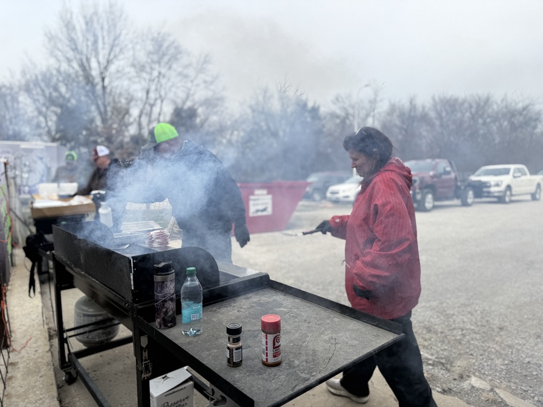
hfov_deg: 71.6
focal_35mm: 24
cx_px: 272
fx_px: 376
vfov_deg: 56.8
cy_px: 204
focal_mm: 6.76
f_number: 1.78
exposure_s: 1/2801
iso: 80
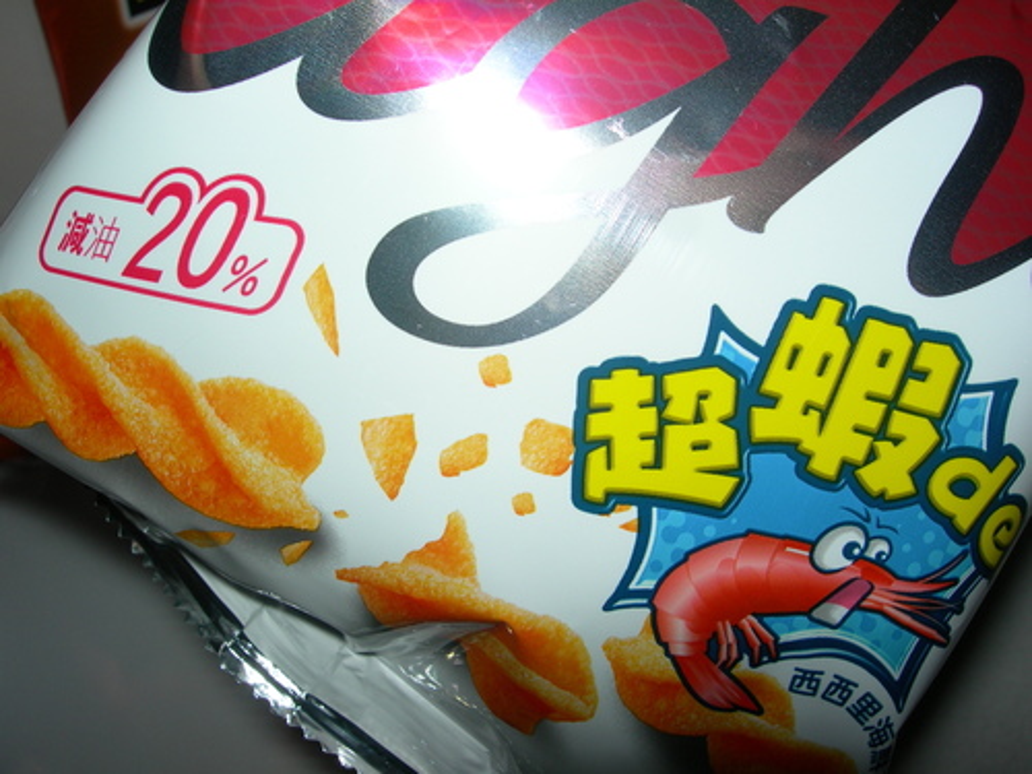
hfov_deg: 49.0
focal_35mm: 38
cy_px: 387
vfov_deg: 37.7
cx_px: 516
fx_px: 1133
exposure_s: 1/60.1
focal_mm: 7.8
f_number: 4.8
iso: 50
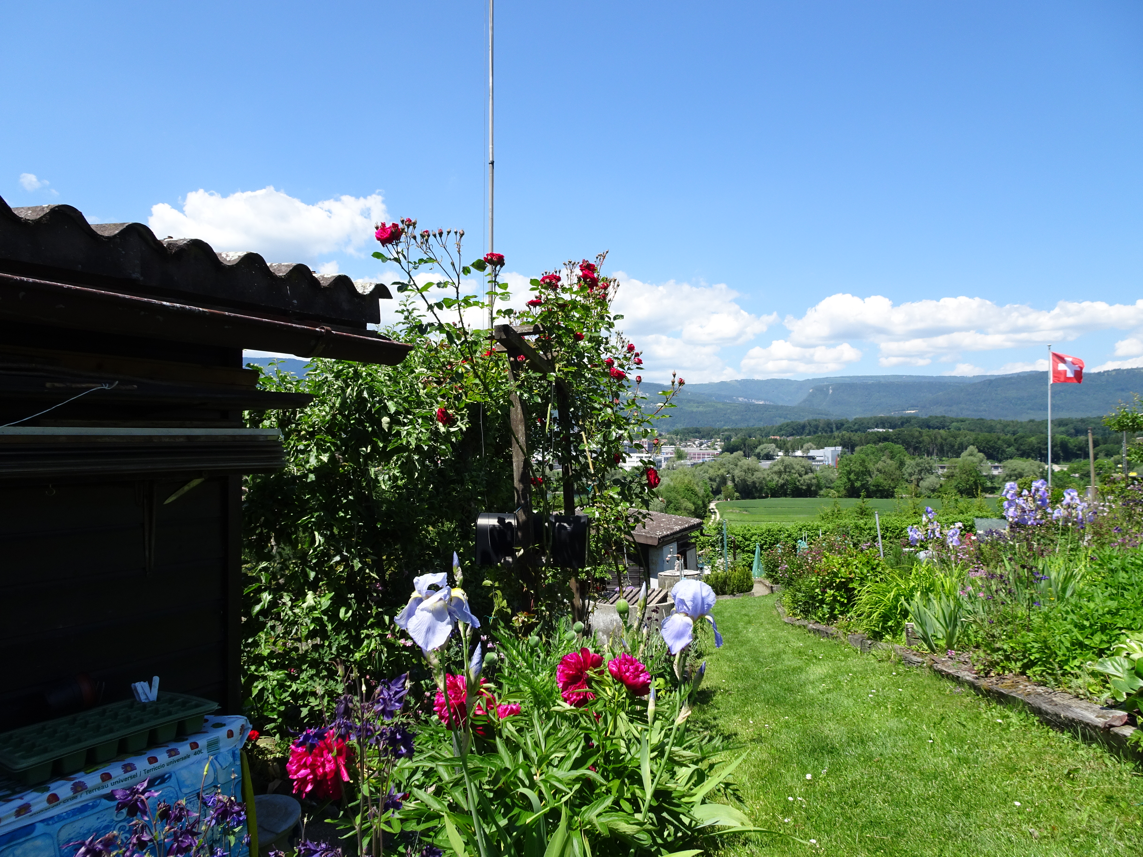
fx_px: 792
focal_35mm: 24
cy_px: 428
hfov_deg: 71.6
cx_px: 572
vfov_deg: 56.8
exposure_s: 1/640
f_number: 3.5
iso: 80
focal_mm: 4.1
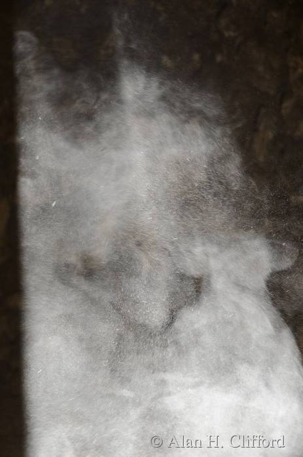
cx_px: 152
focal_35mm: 90
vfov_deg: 22.7
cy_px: 228
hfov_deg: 15.1
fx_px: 1142
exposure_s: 1/30
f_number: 4.8
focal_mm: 60
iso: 280
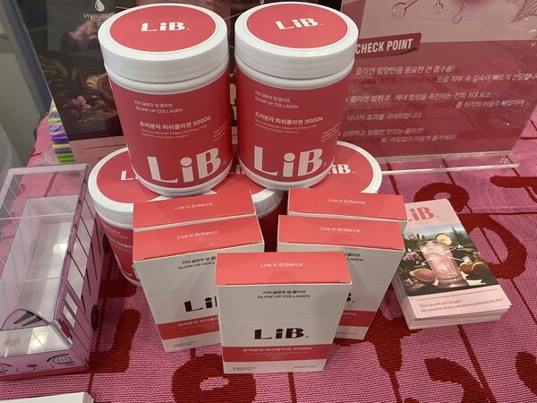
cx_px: 268
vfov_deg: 53.1
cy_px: 202
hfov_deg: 67.3
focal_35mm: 26
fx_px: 403
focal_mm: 4.25
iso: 80
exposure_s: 1/60
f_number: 1.8
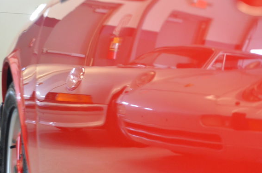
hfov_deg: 25.1
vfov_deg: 16.7
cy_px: 116
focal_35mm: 81
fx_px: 588
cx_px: 159
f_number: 4.5
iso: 3200
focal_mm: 40
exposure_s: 1/25
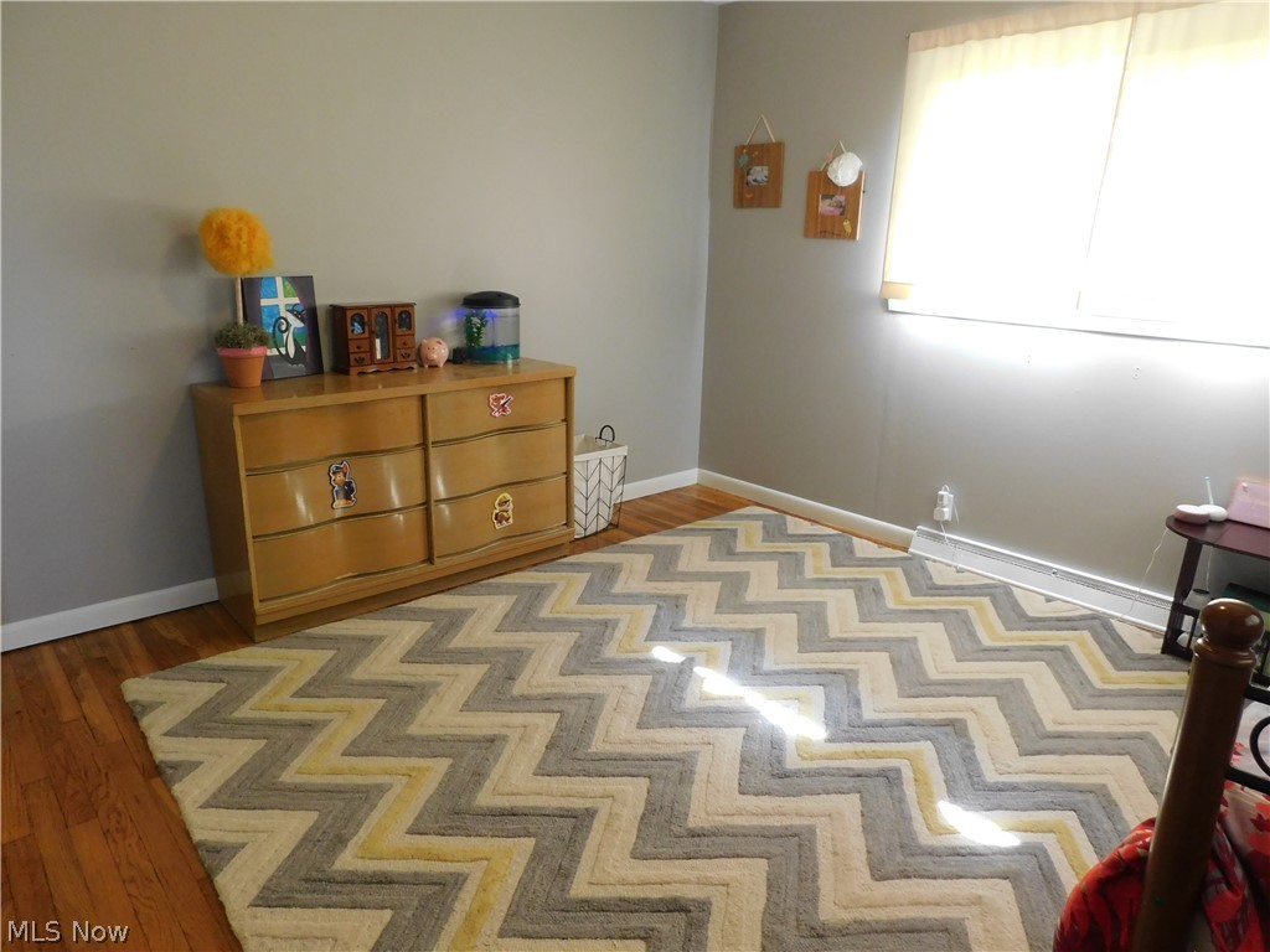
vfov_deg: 58.9
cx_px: 635
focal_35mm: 23
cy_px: 476
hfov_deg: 73.9
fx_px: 844
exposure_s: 1/30
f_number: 3
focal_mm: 4
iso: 250
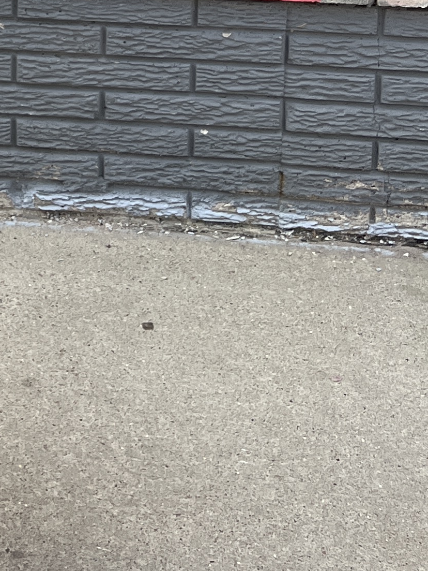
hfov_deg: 14.3
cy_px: -330
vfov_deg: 18.0
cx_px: -254
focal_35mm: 95
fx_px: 1565
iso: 50
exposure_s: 1/1252
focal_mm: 5.1
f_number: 1.6
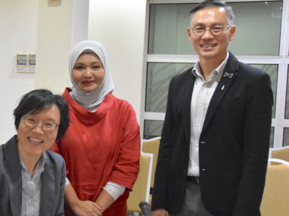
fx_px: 618
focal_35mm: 74
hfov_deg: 24.8
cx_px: -14
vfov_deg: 19.9
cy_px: 115
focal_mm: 24
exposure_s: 1/100
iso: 3200
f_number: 5
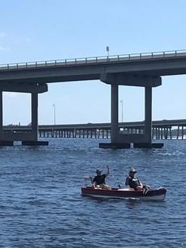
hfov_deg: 11.0
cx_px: 192
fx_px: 959
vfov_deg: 14.7
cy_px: 184
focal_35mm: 134
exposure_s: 1/3690
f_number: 1.8
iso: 20
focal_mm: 3.99
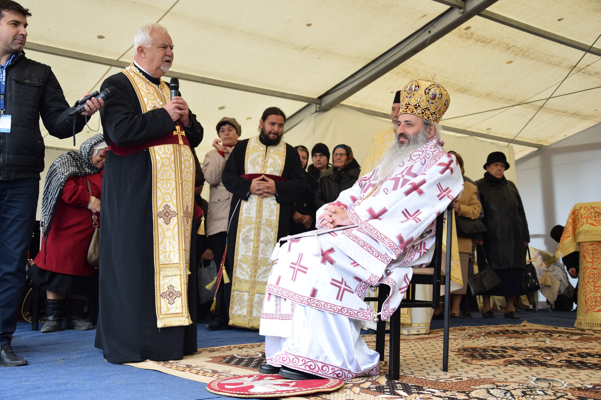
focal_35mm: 45
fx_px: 751
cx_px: 300
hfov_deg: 43.6
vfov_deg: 29.9
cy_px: 200
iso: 640
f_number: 4.5
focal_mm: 30
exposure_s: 1/80
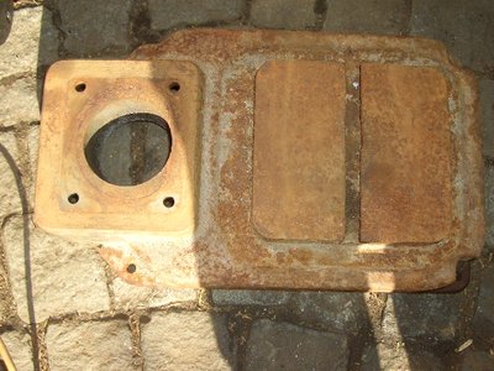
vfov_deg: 35.1
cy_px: 186
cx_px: 247
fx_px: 585
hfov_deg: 45.8
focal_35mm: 41
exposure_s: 1/250
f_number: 2.8
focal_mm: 6.8
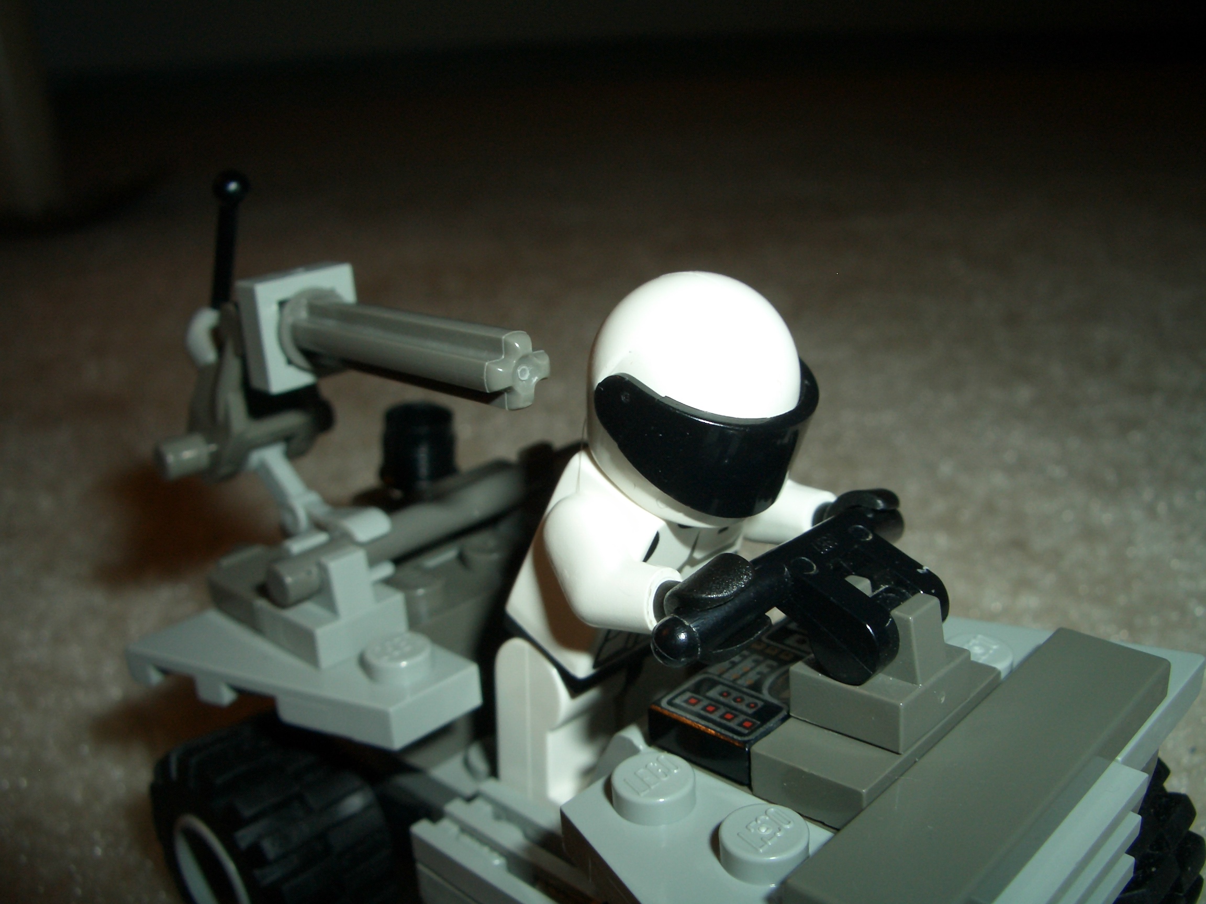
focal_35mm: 35
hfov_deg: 52.6
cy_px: 452
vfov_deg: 40.7
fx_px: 1219
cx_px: 603
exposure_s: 1/60
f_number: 4.3
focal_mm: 5.8
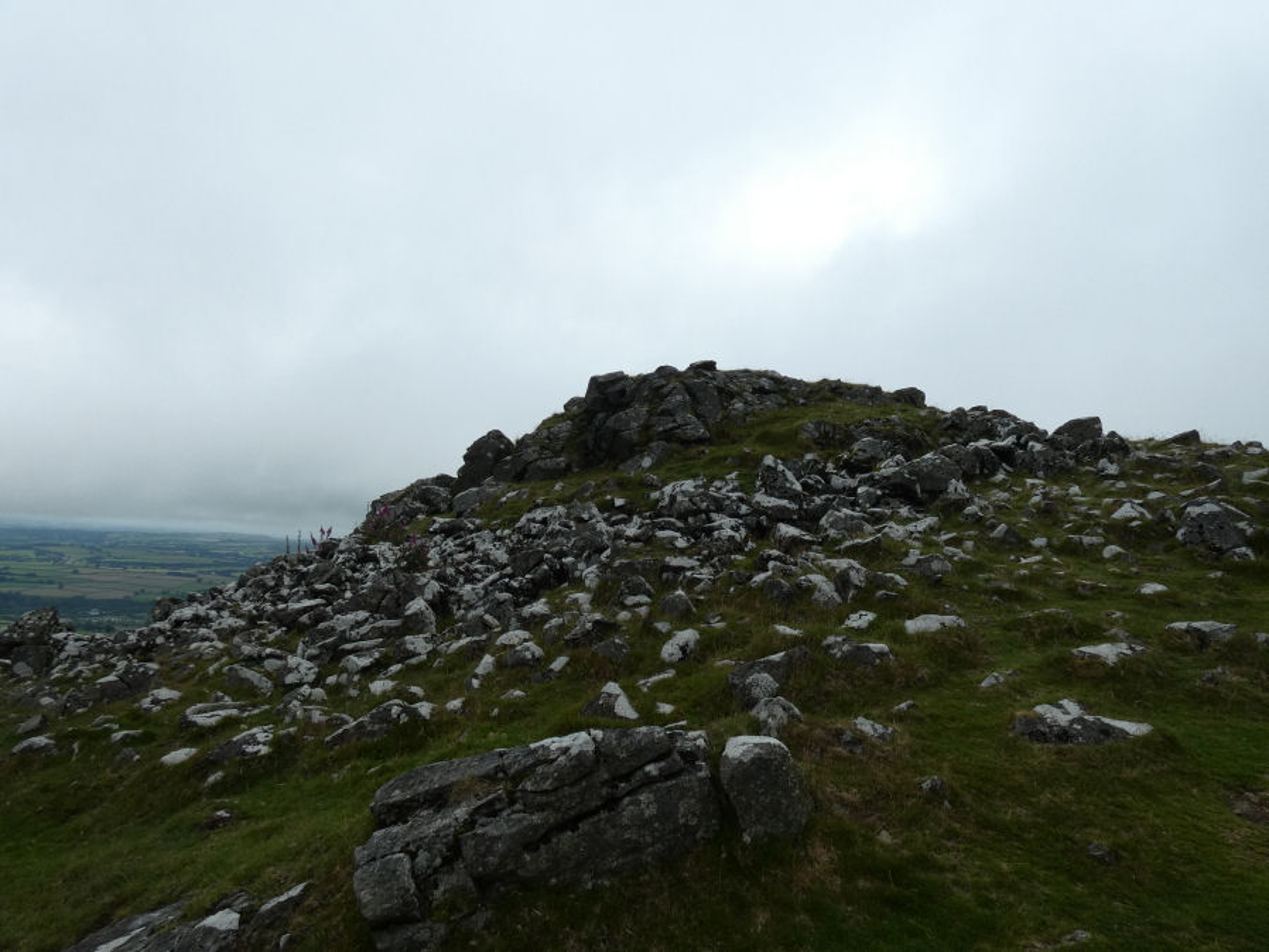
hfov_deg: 81.7
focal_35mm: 20
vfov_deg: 66.0
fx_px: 733
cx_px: 634
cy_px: 476
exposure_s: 1/800
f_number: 3.5
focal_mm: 3.6
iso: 80
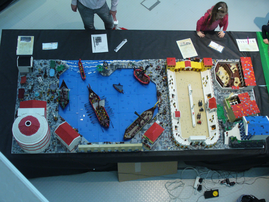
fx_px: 373
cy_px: 101
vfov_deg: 30.3
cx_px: 134
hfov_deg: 39.7
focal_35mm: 48
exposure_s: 1/25
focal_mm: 7.9
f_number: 3
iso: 200
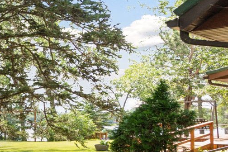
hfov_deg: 21.8
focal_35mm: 61
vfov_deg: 22.2
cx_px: -176
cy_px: 93
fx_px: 386
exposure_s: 1/250
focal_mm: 16
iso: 500
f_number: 9
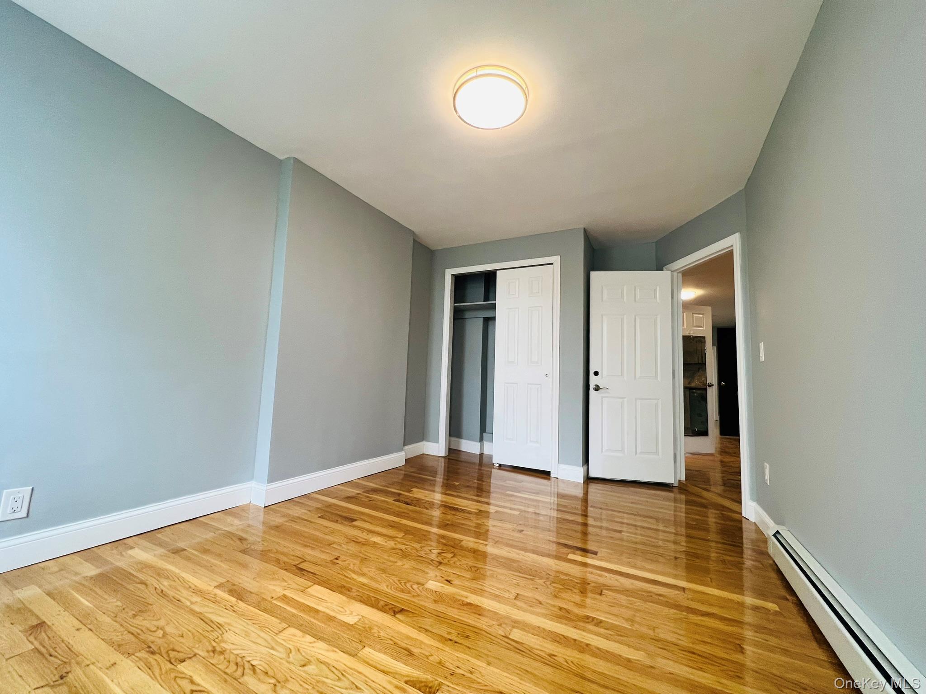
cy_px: 347
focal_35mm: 13
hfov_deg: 106.2
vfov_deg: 89.9
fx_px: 348
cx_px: 463
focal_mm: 1.57
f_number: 1.8
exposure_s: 1/120
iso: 160
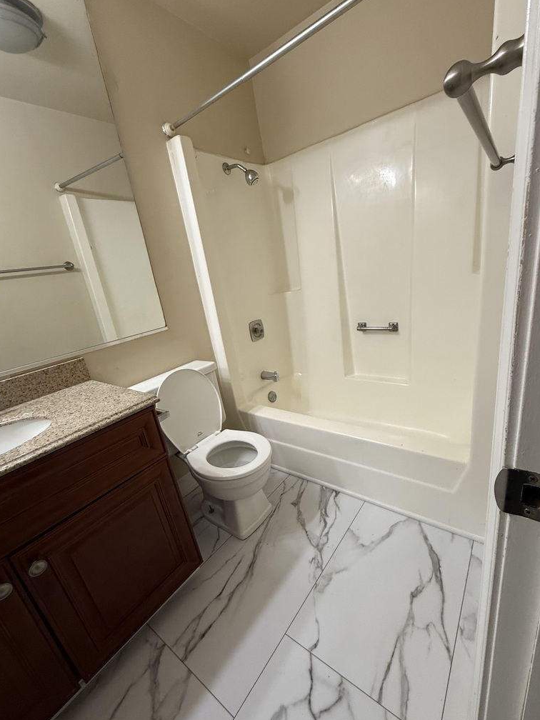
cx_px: 283
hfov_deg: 81.7
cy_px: 371
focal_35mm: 15
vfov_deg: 98.1
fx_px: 312
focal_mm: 2.22
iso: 200
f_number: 2.2
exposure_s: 1/120
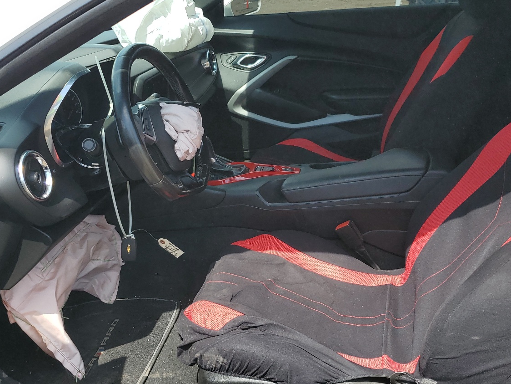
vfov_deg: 38.6
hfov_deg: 50.1
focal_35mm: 37
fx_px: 546
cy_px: 218
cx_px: 259
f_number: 1.5
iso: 50
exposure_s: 1/1111
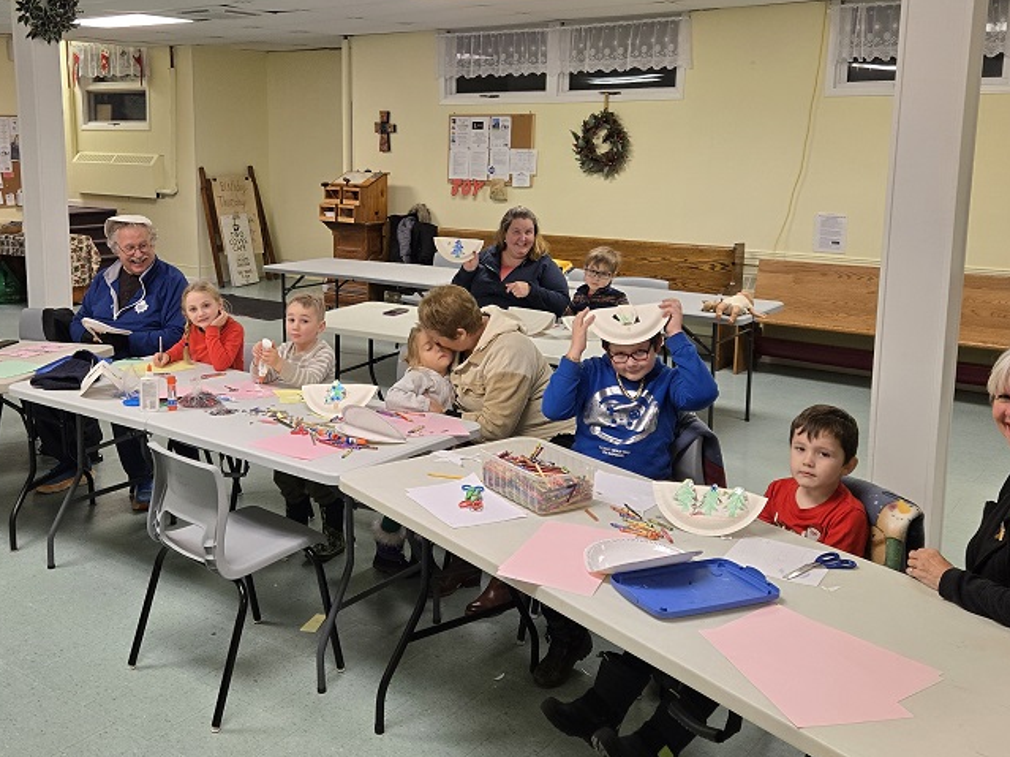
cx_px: 439
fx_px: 1050
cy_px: 297
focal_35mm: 36
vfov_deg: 39.5
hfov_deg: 51.2
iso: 160
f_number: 1.8
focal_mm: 5.4
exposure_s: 1/120
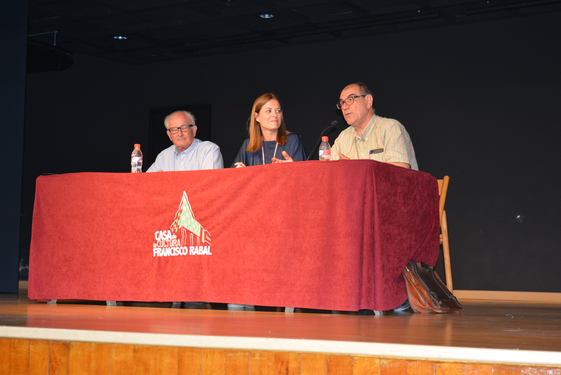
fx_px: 982
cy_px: 188
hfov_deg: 31.9
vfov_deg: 21.6
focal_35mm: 63
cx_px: 280
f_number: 5
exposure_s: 1/60
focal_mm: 42
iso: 800
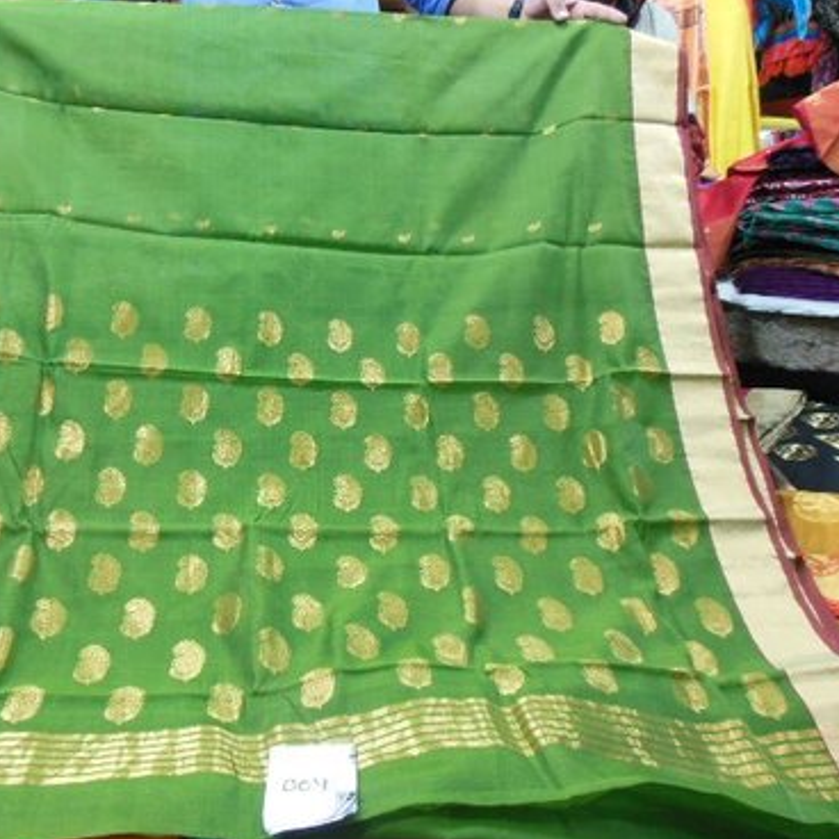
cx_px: 296
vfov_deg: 54.0
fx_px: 823
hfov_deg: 53.2
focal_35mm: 30
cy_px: 421
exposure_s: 1/20
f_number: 3.2
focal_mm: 4.5
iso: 400
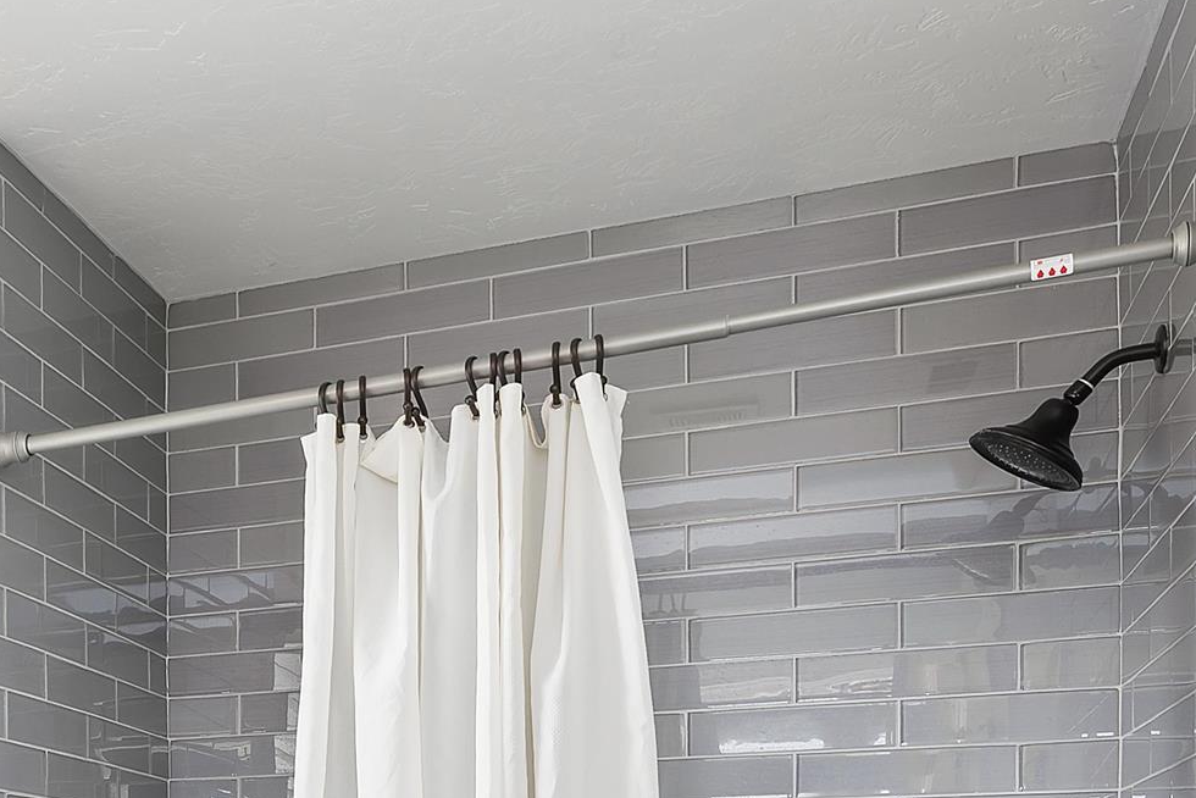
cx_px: -44
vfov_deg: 25.8
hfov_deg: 36.8
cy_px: 941
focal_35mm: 47
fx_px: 1562
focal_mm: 15
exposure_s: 1/2
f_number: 6.3
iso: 320
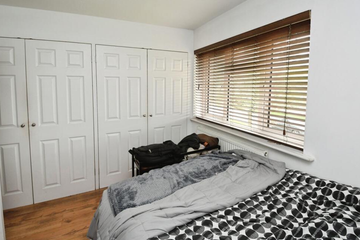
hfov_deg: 96.7
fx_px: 160
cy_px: 120
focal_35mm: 16
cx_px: 182
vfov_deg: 73.7
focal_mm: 10
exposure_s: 1/60
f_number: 7.1
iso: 800
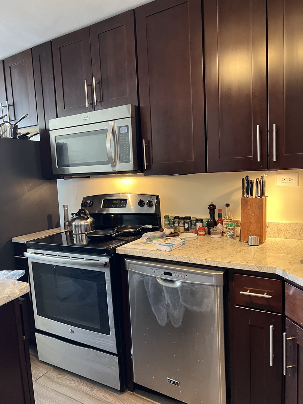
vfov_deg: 67.3
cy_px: 202
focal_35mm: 26
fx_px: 303
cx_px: 152
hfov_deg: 53.1
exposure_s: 1/60
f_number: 1.5
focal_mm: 5.7
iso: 320
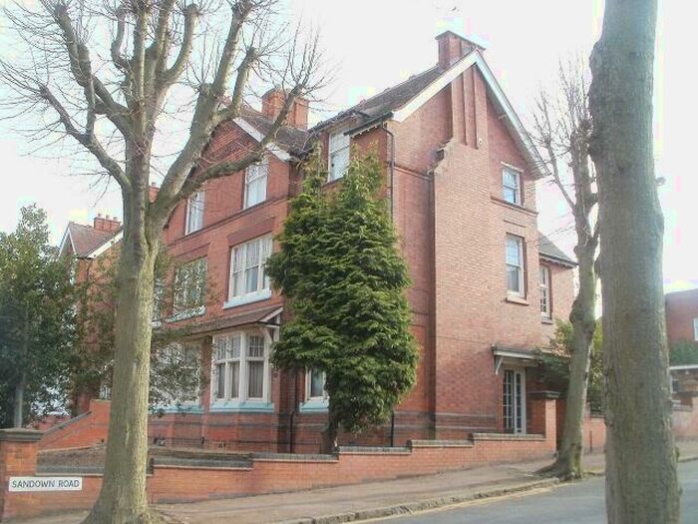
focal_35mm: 36
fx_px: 726
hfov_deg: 51.4
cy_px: 262
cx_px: 349
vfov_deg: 39.7
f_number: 5.6
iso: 100
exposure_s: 1/60
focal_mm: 6.3
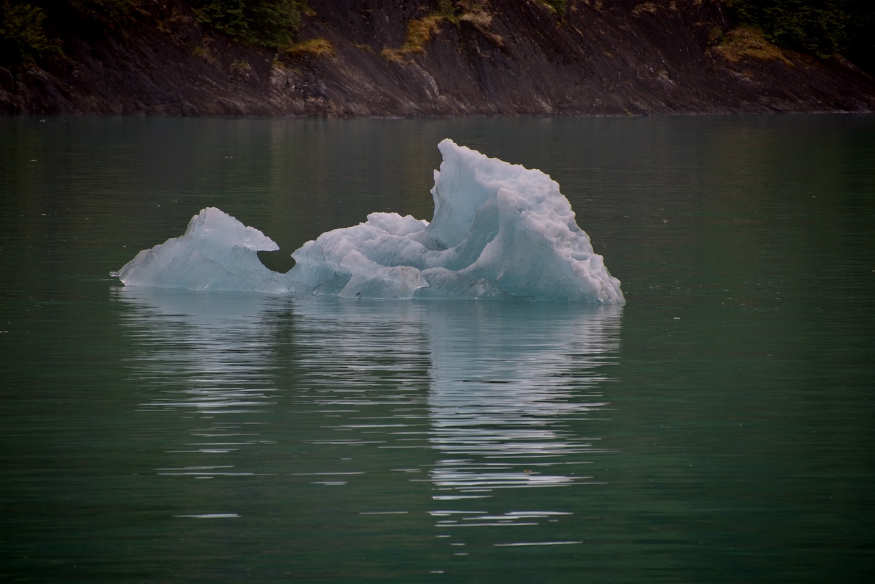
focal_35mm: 300
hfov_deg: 6.9
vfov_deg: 4.6
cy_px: 292
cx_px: 438
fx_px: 7293
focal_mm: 300
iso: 200
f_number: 5.6
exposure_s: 1/640
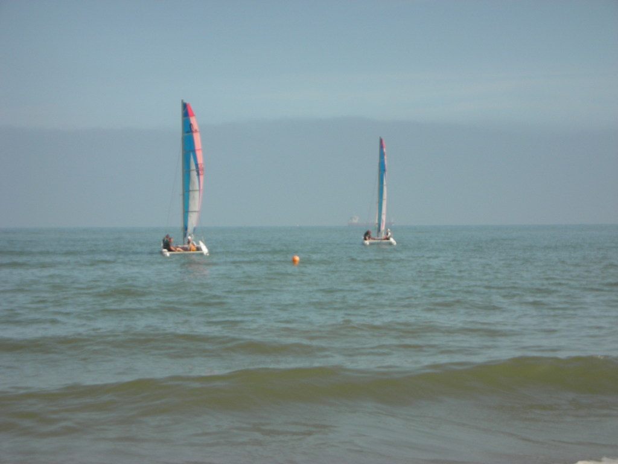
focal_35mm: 105
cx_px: 309
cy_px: 232
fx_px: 1875
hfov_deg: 18.7
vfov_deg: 14.1
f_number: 5.4
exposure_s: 1/290
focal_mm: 17.4
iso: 50
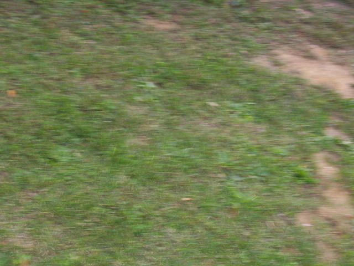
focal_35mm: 70
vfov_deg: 21.0
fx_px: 716
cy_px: 133
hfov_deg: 27.8
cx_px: 177
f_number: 4
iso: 100
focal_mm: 11.6
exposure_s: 1/80
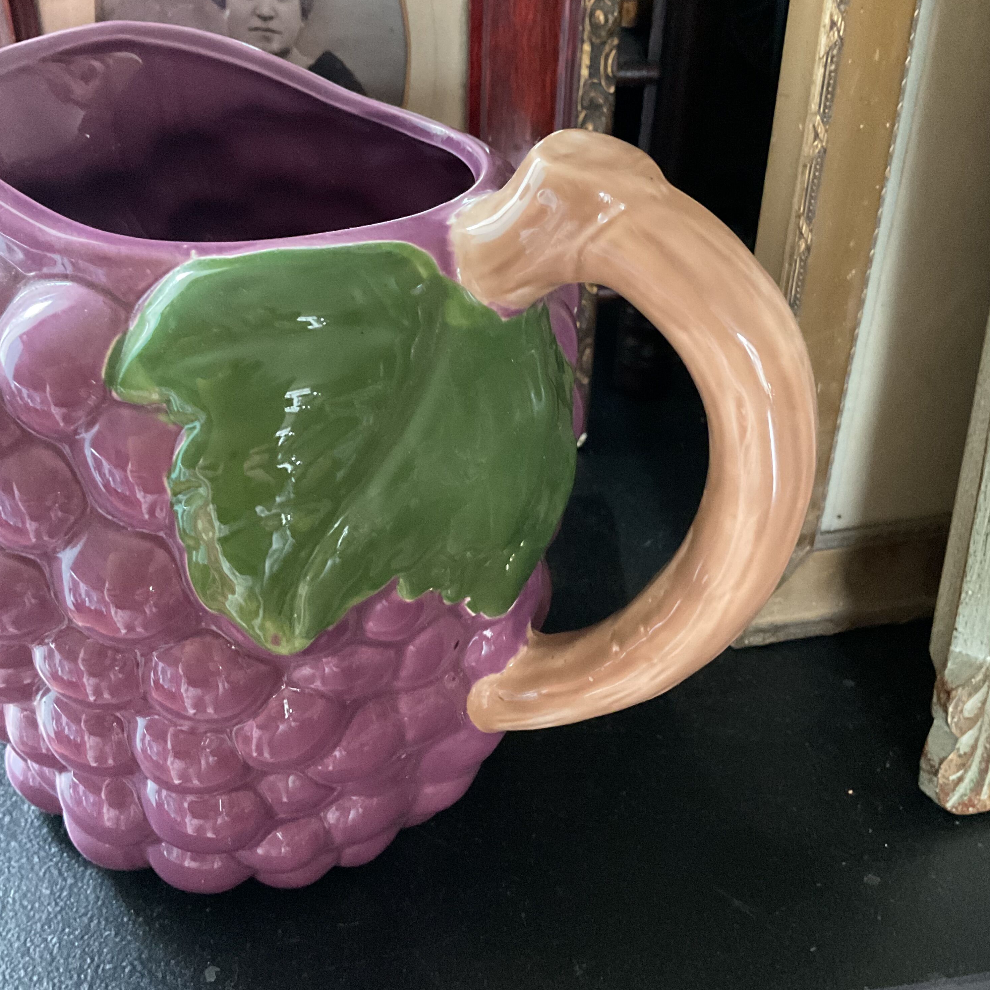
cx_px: 498
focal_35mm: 35
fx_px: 1132
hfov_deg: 47.2
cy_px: 487
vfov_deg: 47.2
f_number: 1.8
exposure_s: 1/25
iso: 500
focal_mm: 3
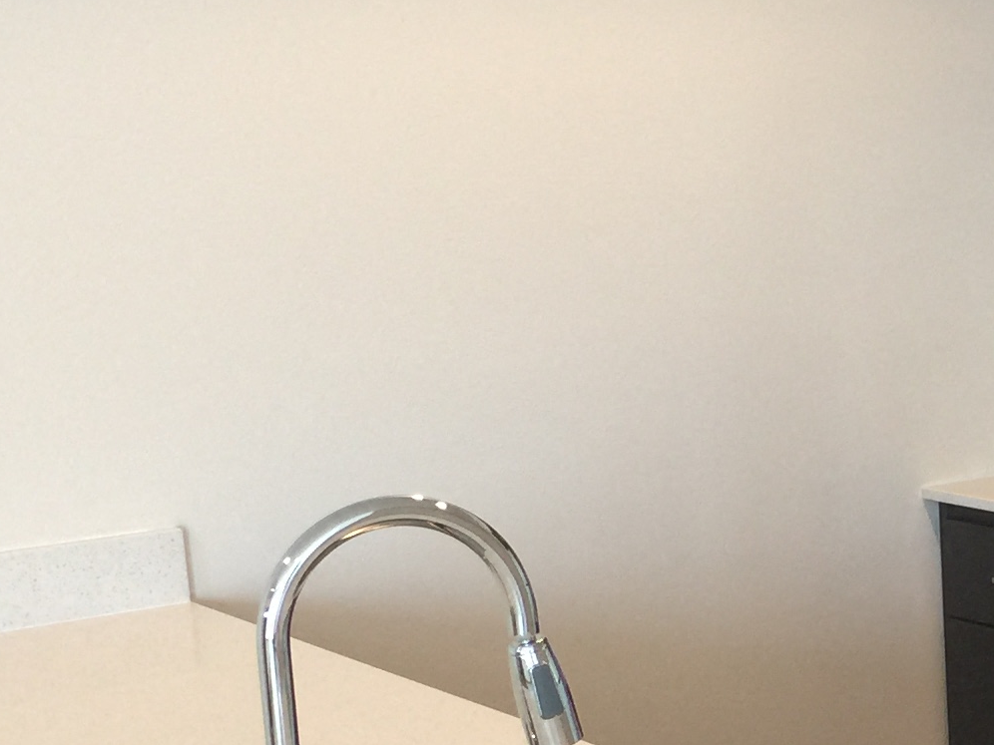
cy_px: 675
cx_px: 1155
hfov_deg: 19.6
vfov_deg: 15.4
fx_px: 2728
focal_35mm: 95
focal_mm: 4.15
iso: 32
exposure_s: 1/15
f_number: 2.2
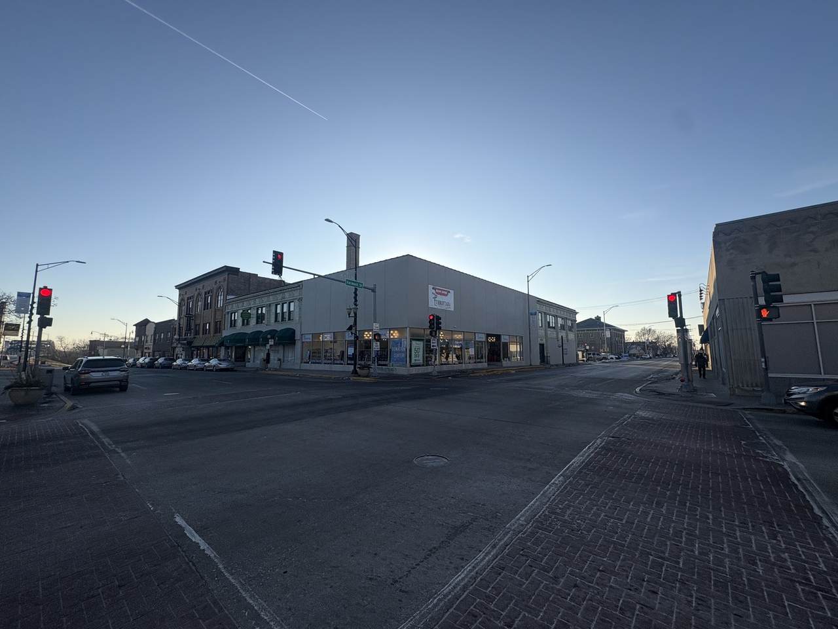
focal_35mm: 14
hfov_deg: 102.1
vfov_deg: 85.7
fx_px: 339
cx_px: 419
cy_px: 314
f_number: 2.2
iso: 50
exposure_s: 1/2146
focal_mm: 2.22
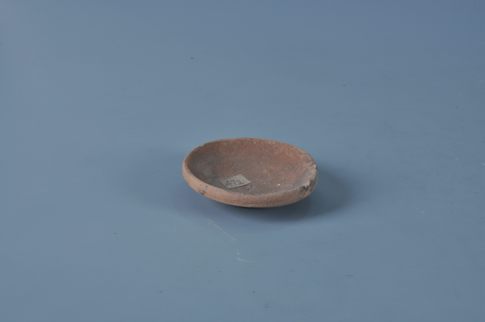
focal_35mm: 69
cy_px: 161
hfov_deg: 29.3
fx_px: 928
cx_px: 242
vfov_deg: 19.7
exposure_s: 1/60
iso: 200
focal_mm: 46
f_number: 16
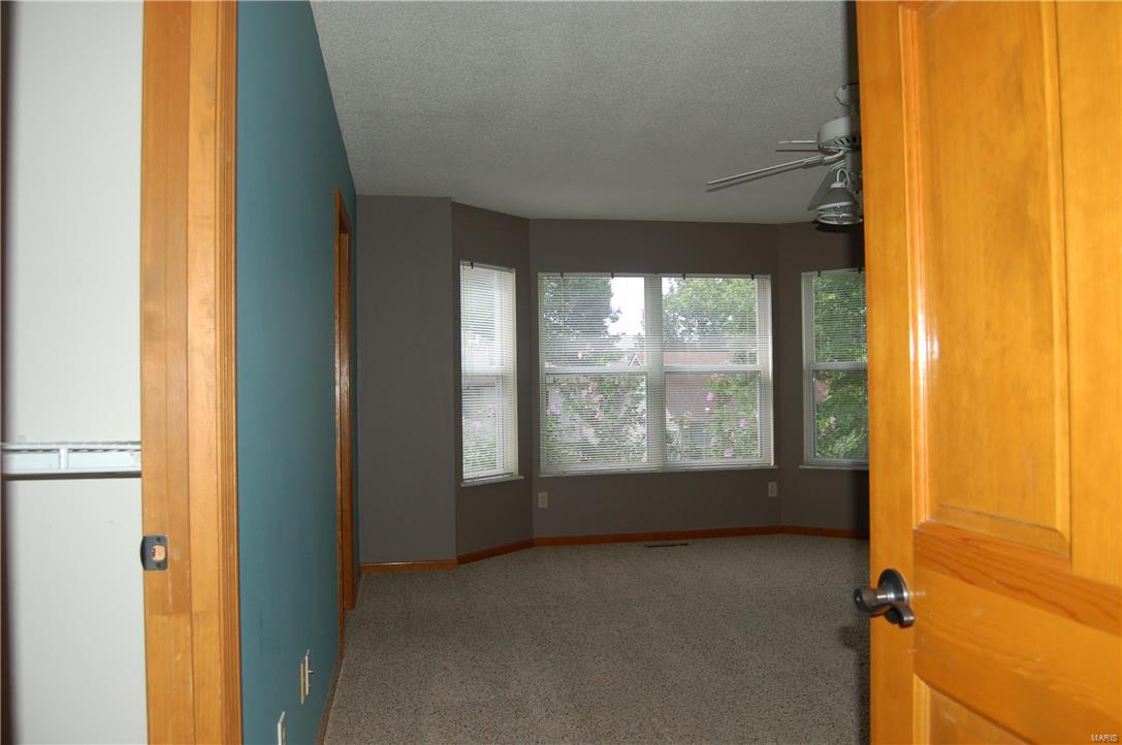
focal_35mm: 27
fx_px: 840
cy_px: 372
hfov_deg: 67.4
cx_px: 561
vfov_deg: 47.8
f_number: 5
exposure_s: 1/500
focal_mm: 18
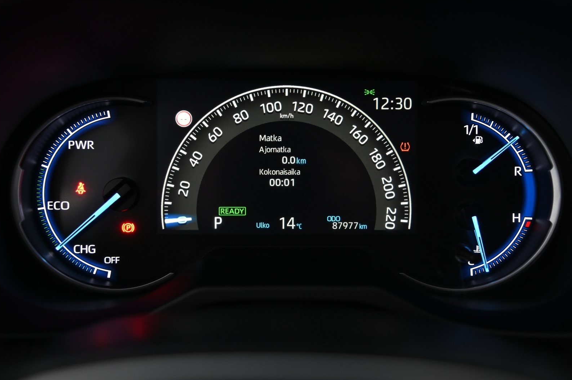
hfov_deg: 38.9
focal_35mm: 51
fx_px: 810
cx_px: 281
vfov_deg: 26.4
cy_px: 191
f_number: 4
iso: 2000
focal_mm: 50
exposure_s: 1/25
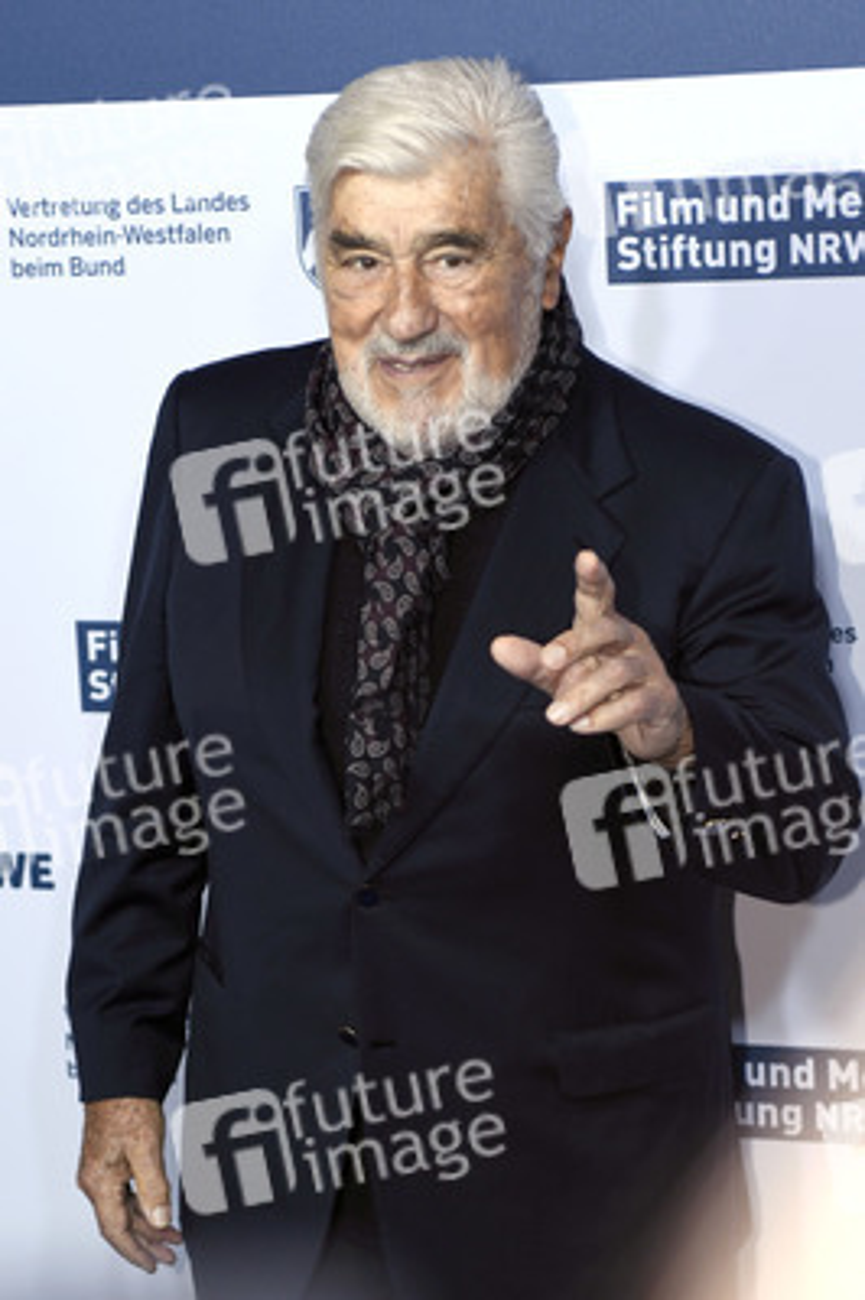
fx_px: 2527
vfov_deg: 28.9
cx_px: 432
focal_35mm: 70
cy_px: 650
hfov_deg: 19.4
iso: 800
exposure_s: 1/400
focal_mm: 70
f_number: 4
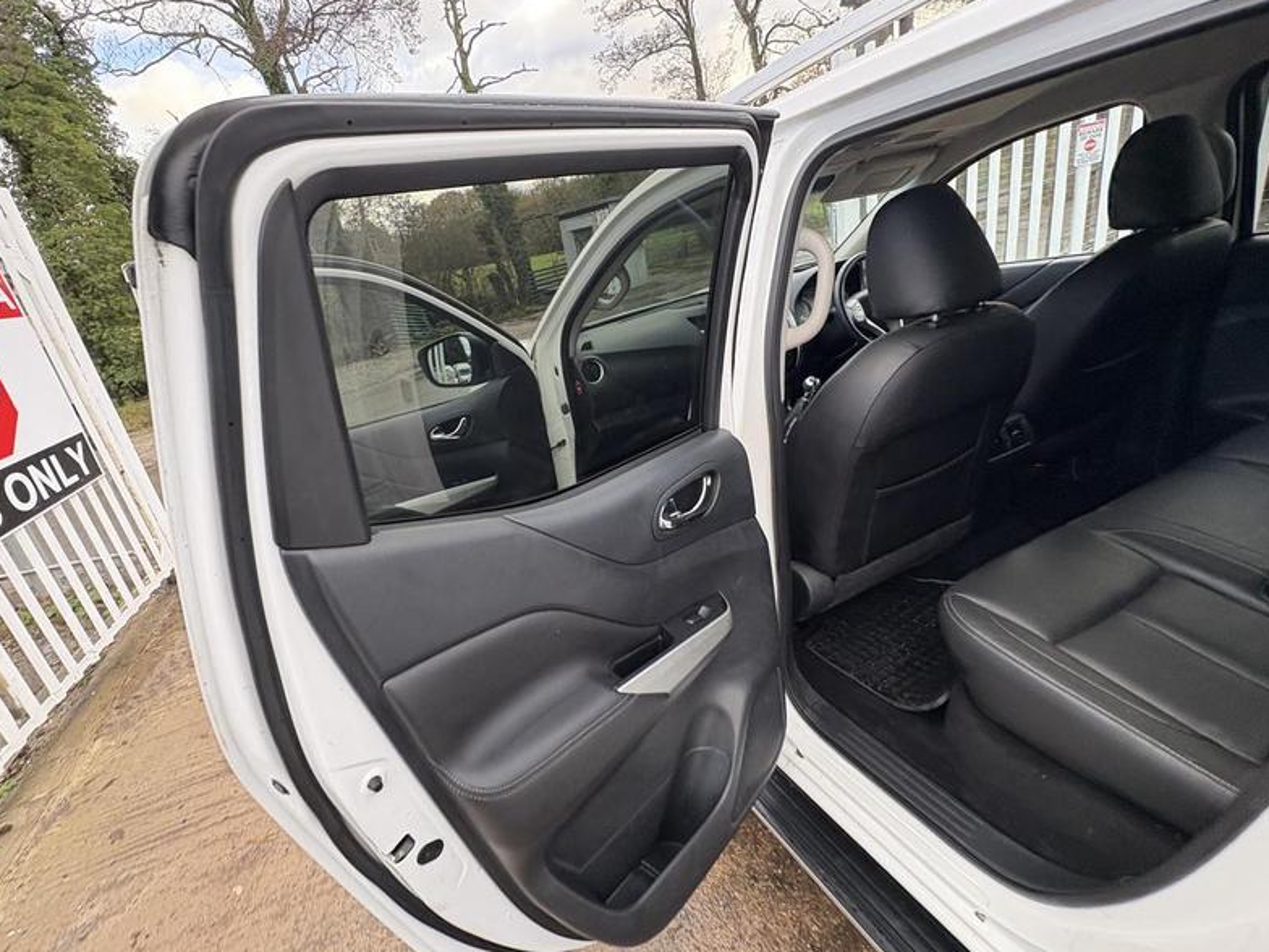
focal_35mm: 16
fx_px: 587
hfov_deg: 94.0
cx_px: 550
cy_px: 473
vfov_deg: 78.1
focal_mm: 2.22
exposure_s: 1/99
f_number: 2.2
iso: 160
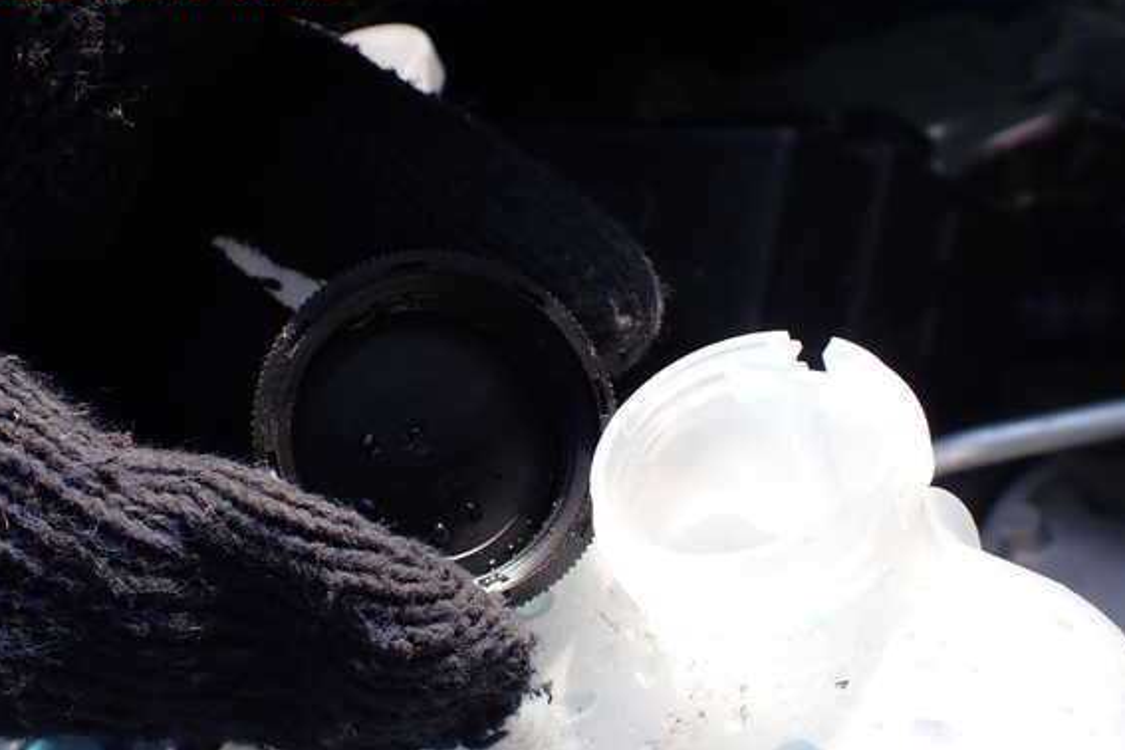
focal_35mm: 33
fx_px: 1031
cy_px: 405
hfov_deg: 57.2
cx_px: 573
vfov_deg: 39.9
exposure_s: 1/640
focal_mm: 5.4
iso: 100
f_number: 3.2
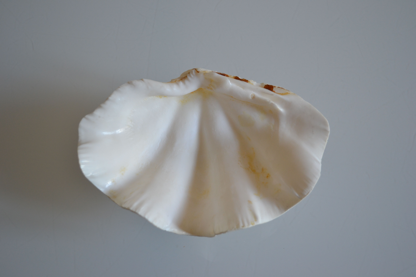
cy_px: 138
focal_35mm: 45
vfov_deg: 29.9
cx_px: 208
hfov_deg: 43.6
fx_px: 520
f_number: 4.5
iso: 400
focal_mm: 30
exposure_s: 1/30
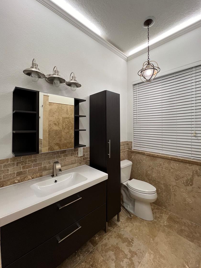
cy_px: 125
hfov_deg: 85.7
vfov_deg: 101.9
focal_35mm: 14
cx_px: 104
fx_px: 108
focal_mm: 1.57
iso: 200
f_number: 1.8
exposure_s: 1/120
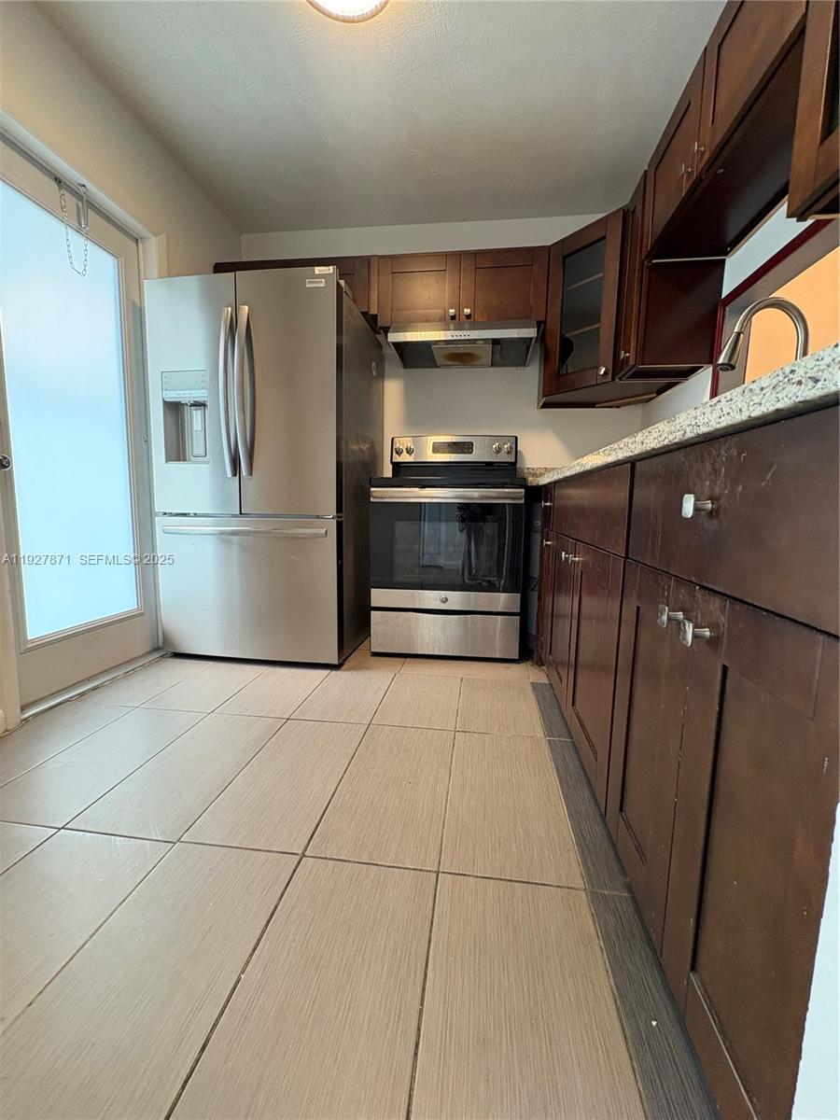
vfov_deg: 102.1
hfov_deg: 85.7
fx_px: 453
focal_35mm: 14
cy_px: 560
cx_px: 420
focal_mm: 2.22
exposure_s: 1/60
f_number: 2.2
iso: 250
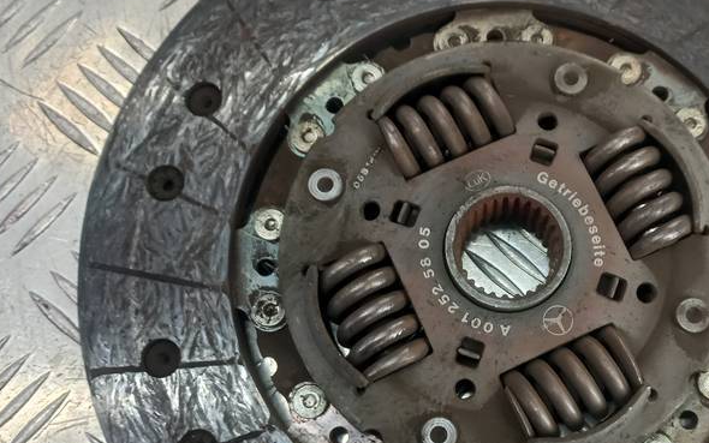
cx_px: 490
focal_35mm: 46
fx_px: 889
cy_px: 288
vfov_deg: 27.9
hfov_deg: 42.7
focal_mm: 4.6
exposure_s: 1/50
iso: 64
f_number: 1.8
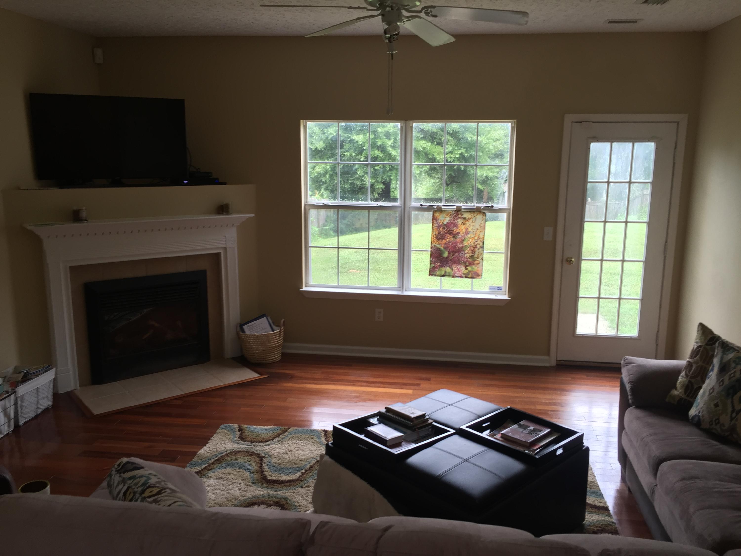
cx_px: 370
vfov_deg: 48.2
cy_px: 278
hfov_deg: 61.7
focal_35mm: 29
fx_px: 621
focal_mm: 4.15
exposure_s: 1/40
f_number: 2.2
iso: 32
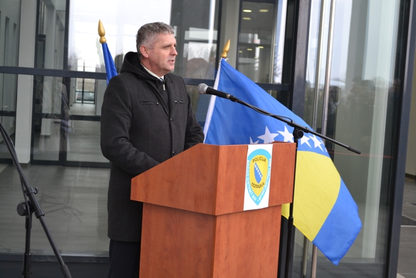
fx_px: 693
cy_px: 139
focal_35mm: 60
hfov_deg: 33.4
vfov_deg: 22.6
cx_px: 208
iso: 360
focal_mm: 40
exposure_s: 1/125
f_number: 5.6
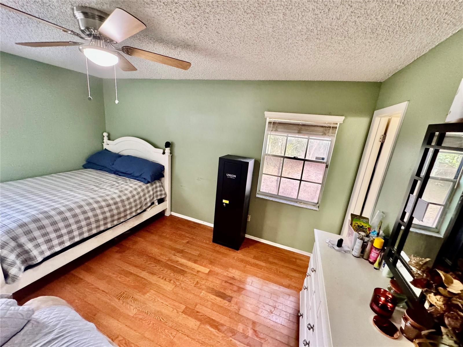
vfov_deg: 85.7
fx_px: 187
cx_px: 232
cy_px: 174
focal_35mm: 14
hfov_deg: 102.1
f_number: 2.2
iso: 640
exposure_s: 1/60
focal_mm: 2.22
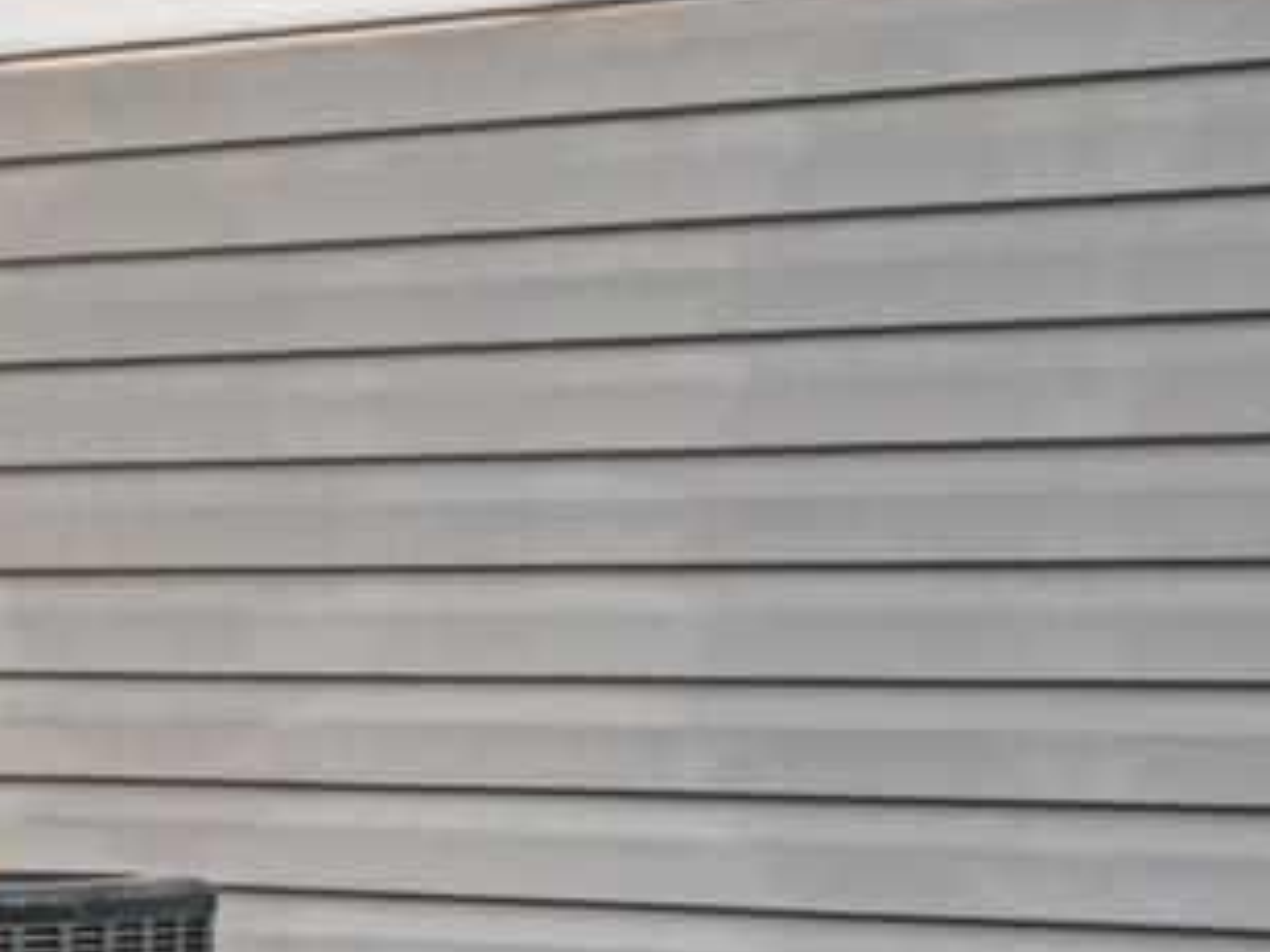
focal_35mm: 129
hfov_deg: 11.3
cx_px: -2210
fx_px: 4729
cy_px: 999
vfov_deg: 11.4
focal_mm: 16.5
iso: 250
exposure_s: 1/100
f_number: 9
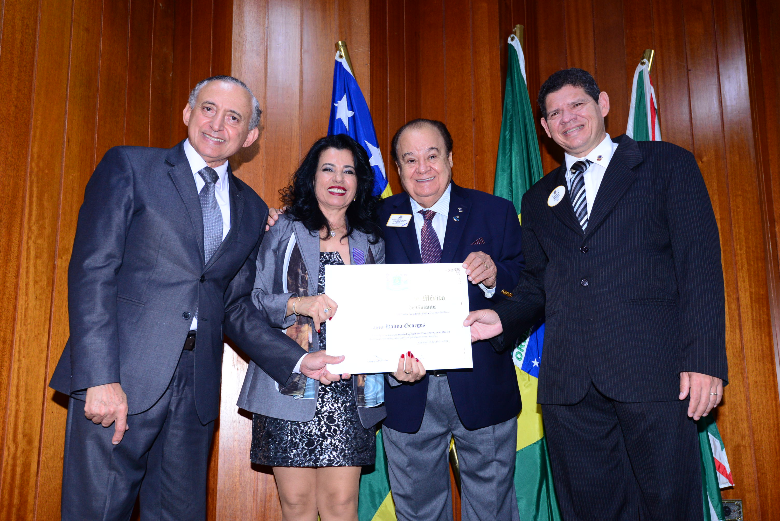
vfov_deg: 37.9
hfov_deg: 54.4
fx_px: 759
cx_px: 390
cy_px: 260
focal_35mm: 35
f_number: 5
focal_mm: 35
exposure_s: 1/125
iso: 1600
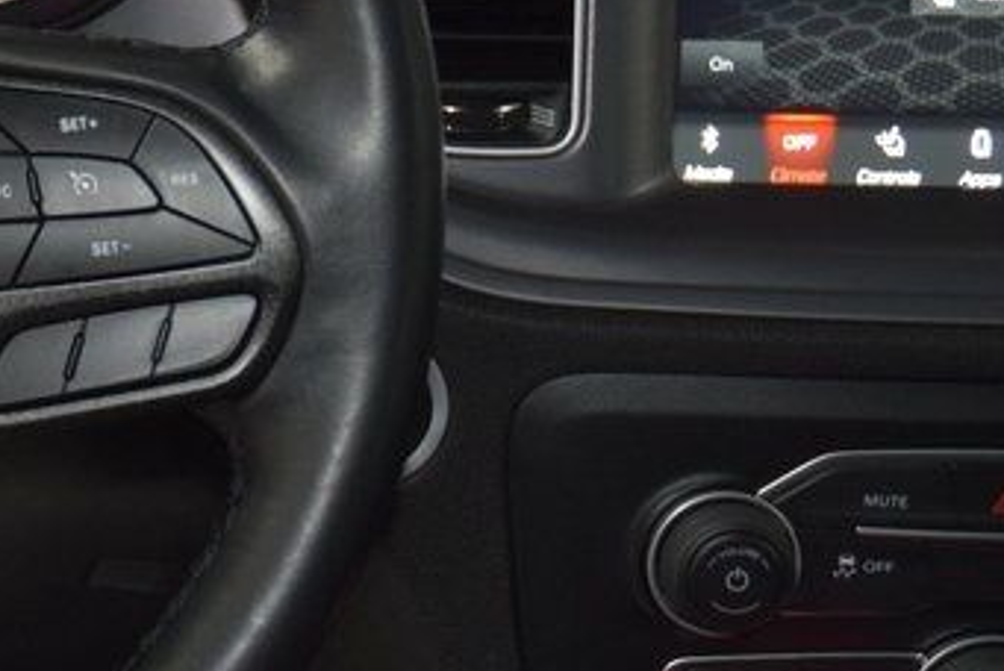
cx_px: -433
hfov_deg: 14.8
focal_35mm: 130
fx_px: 3643
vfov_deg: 10.5
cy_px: 216
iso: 1250
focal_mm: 29
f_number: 3.8
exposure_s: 1/50
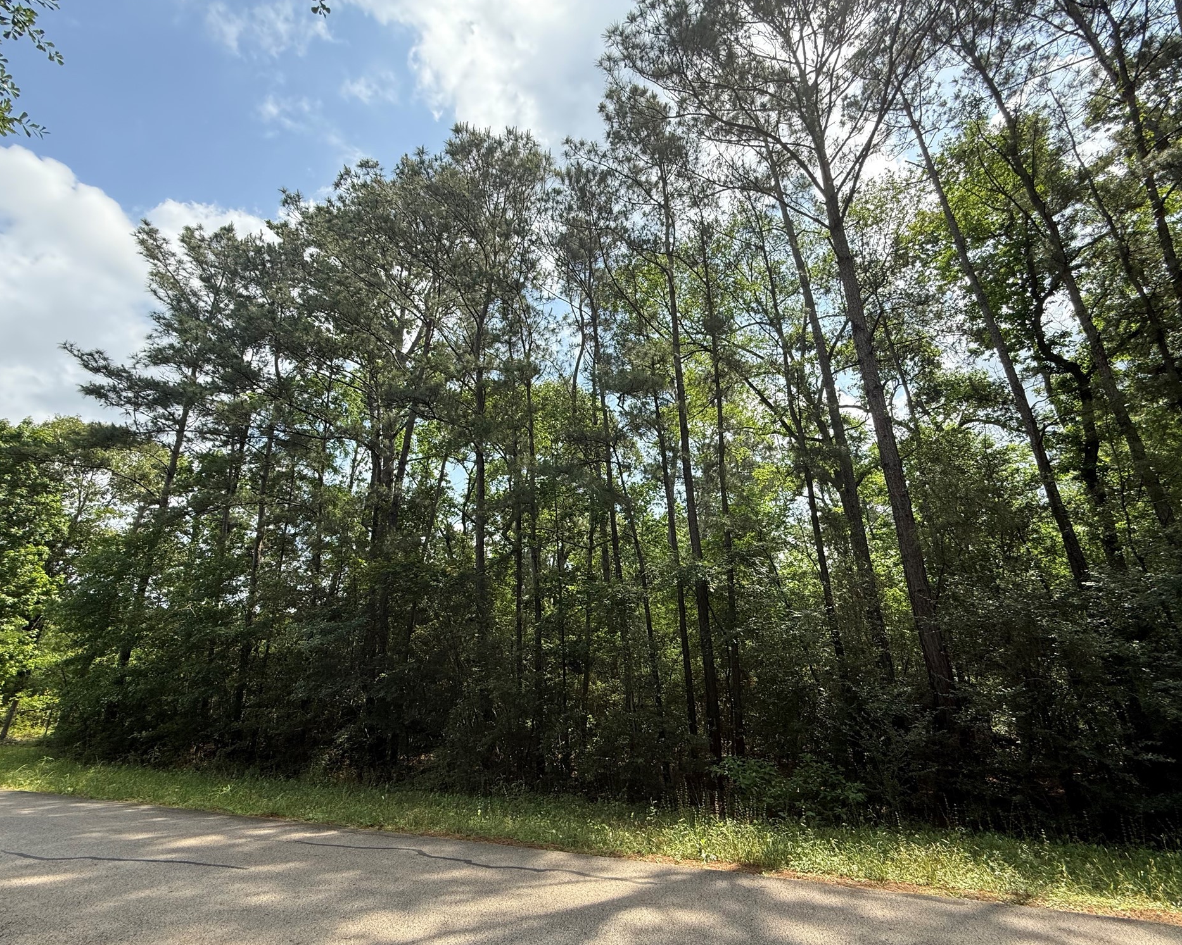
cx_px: 604
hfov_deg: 96.8
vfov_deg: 84.0
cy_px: 479
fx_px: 525
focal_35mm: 15
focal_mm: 2.22
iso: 64
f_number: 2.2
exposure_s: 1/789
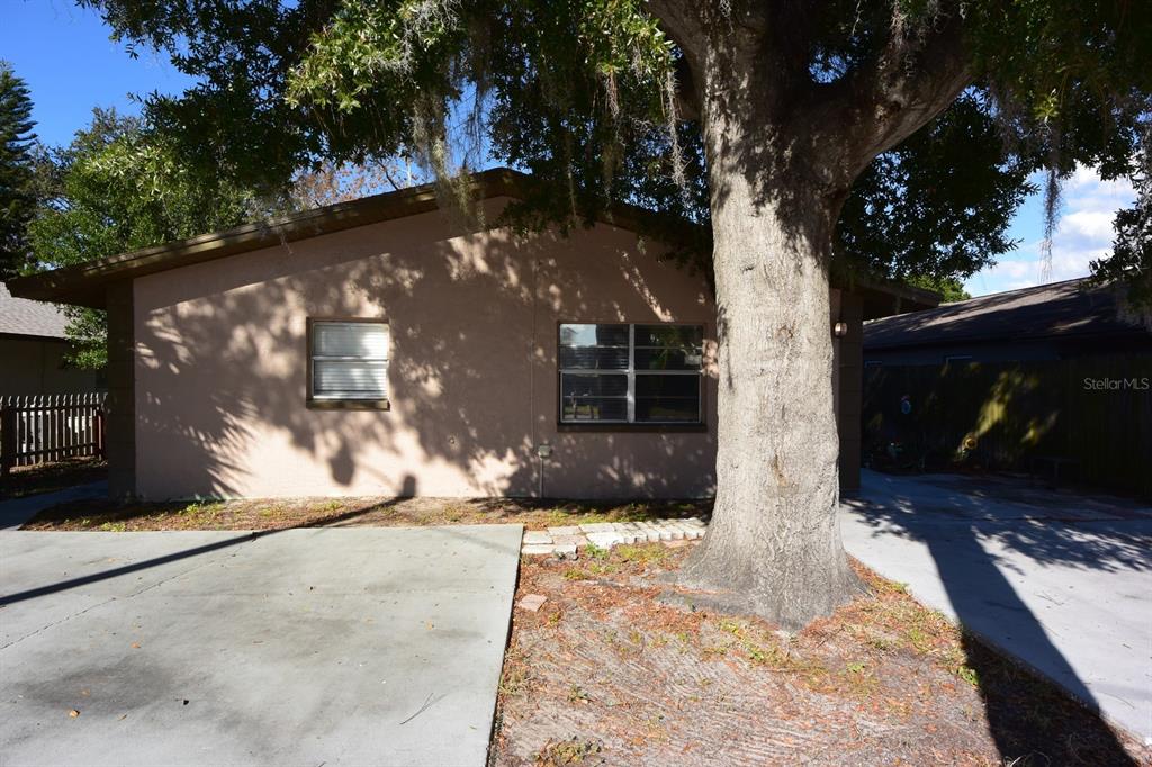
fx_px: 576
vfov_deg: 67.3
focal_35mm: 18
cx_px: 576
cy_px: 384
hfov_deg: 90.0
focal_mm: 6.7
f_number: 8
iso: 160
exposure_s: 1/250
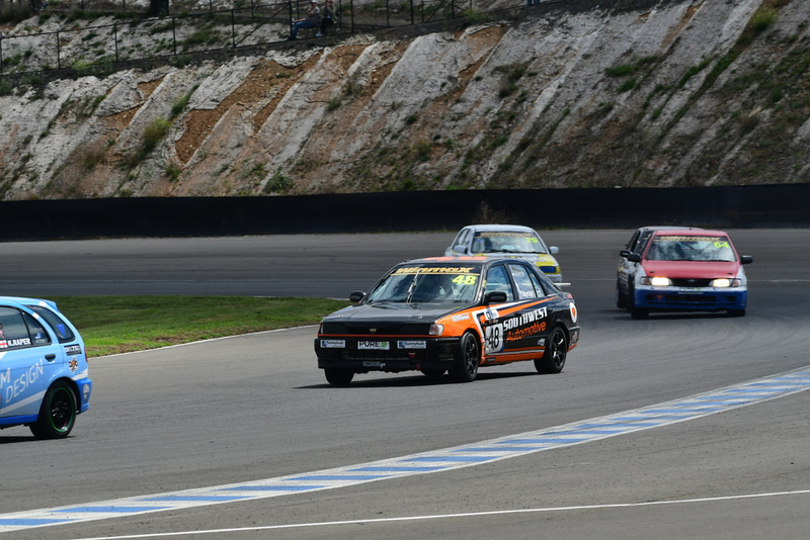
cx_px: 405
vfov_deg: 4.6
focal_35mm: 300
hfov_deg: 6.9
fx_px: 6752
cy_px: 270
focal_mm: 200
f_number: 10
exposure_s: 1/640
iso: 250
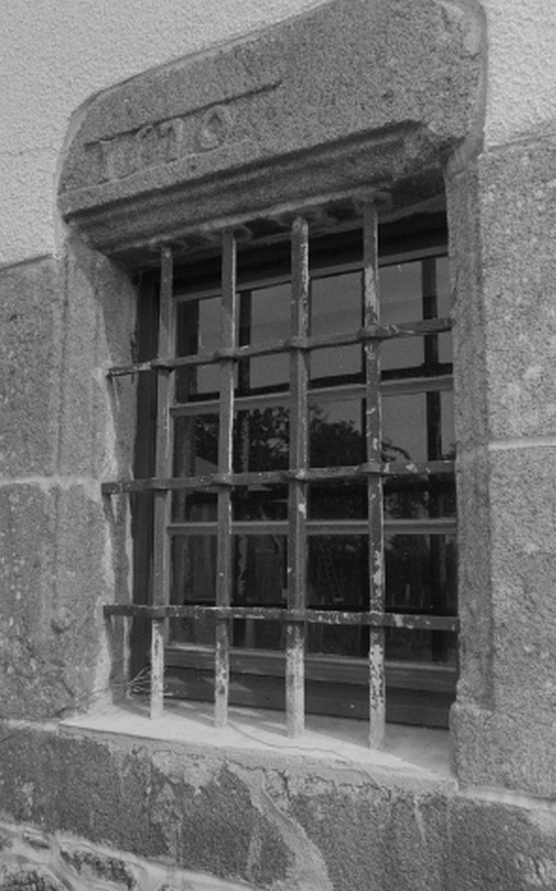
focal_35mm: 99
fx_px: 2402
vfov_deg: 21.0
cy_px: 423
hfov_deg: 13.2
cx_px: 246
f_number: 10
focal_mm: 60
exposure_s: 1/60
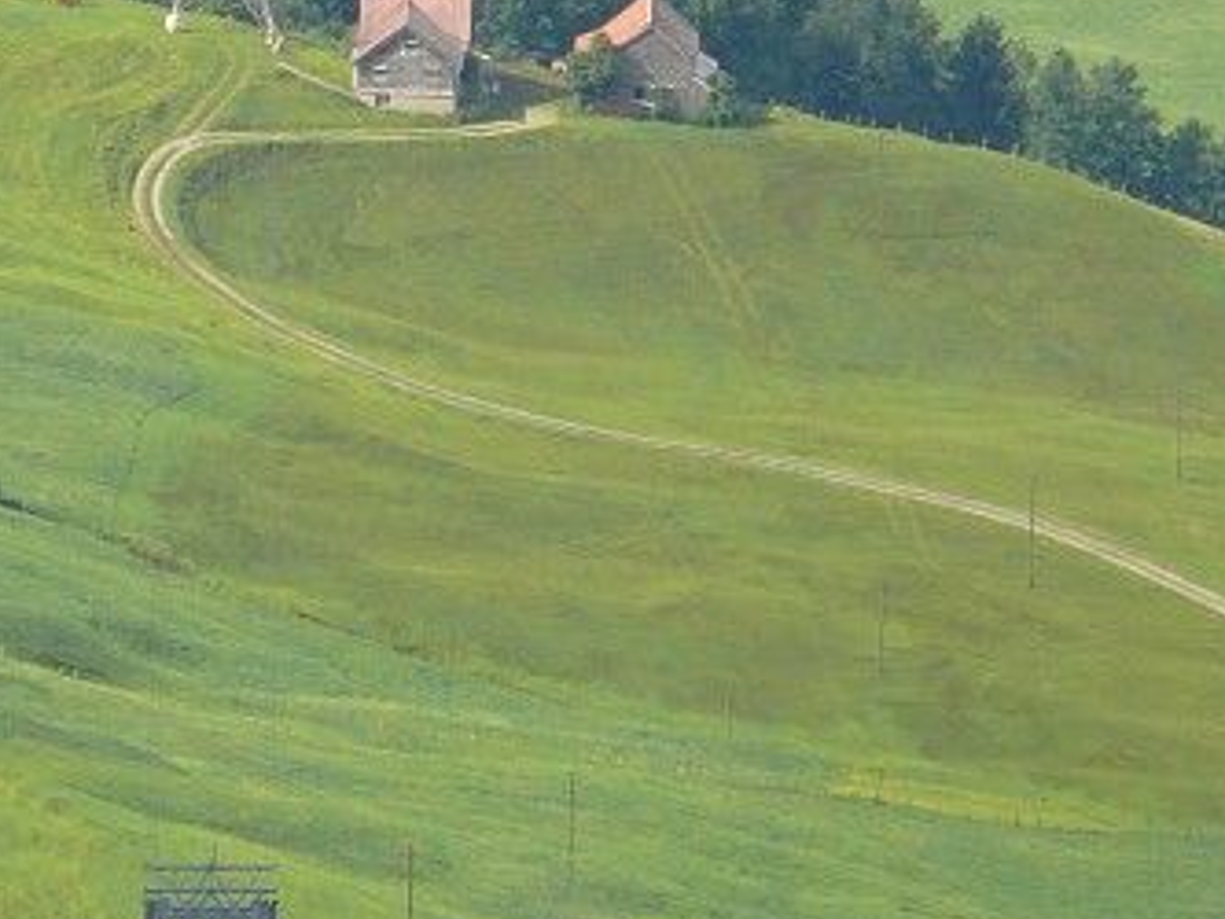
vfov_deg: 1.5
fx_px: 35720
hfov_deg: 2.0
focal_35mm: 1009
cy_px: 77
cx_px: 235
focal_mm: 88.8
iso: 100
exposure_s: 1/250
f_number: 5.6
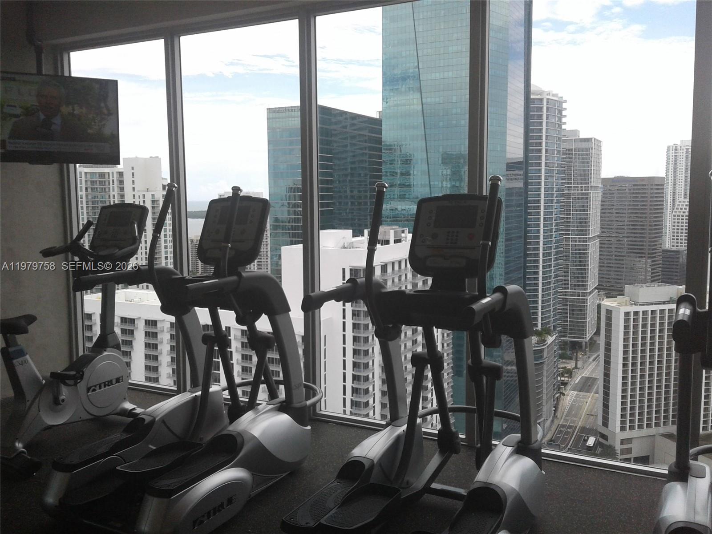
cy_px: 267
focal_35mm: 33
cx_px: 356
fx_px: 679
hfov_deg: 55.4
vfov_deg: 42.9
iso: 50
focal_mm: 3.3
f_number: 2.2
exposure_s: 1/411
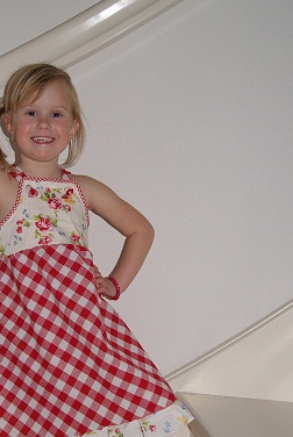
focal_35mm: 51
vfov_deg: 38.5
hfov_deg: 26.2
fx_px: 620
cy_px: 282
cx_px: 72
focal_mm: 22
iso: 400
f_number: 5.6
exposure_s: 1/60
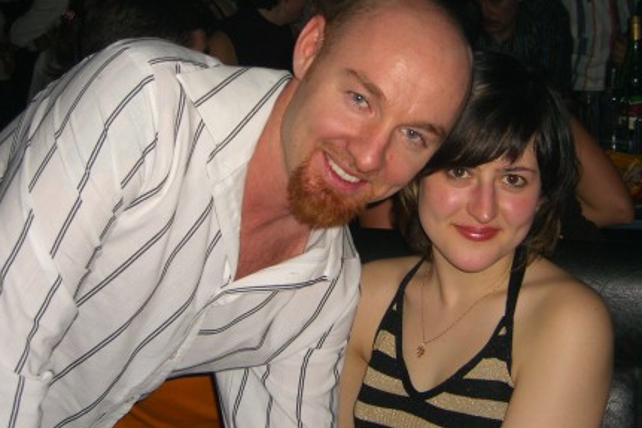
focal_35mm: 55
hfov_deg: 36.2
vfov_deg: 24.5
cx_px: 341
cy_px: 145
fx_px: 980
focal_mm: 7.9
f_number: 2.8
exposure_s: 1/60
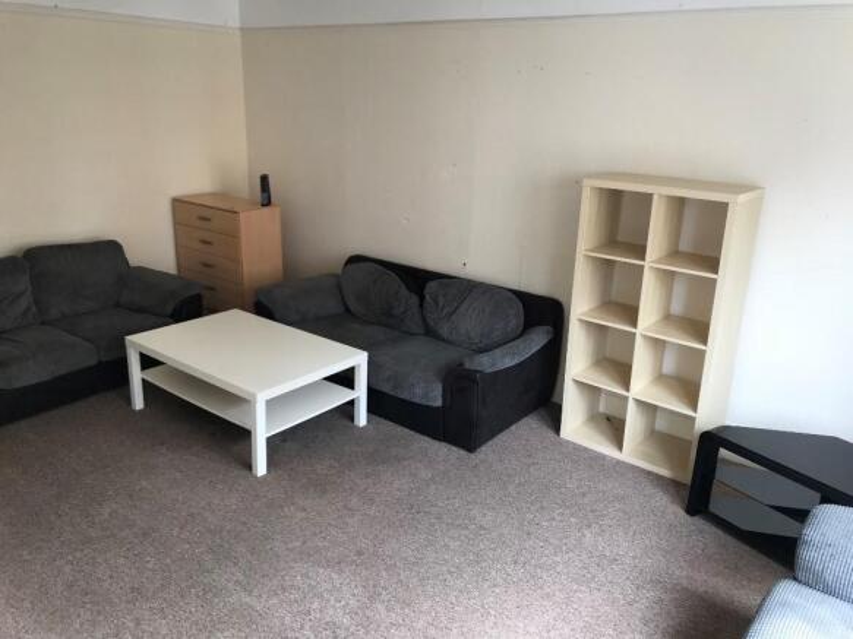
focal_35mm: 28
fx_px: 690
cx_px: 426
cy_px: 320
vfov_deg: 49.7
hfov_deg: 63.5
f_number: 1.8
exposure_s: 1/50
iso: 32
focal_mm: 3.99
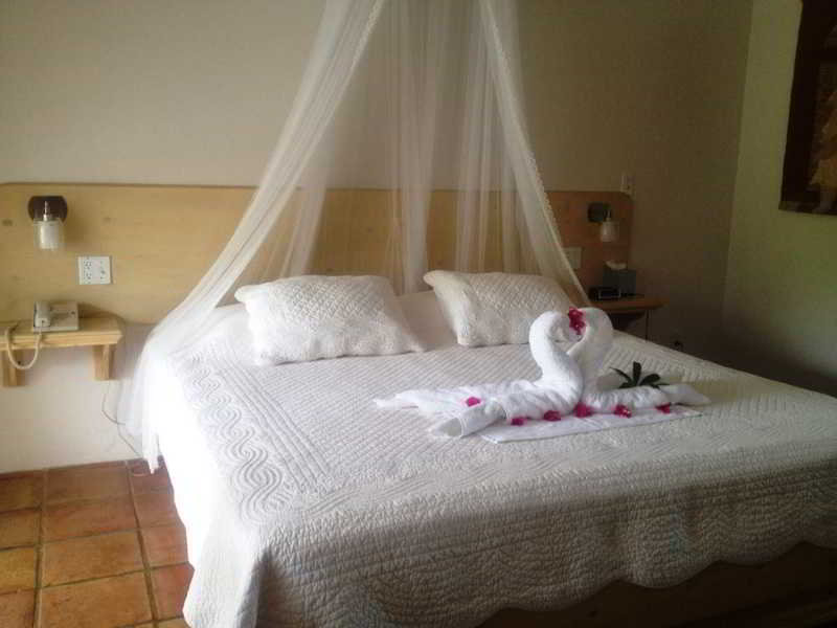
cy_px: 314
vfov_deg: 40.7
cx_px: 418
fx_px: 846
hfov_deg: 52.6
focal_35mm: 35
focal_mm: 4.28
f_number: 2.4
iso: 80
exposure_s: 1/60
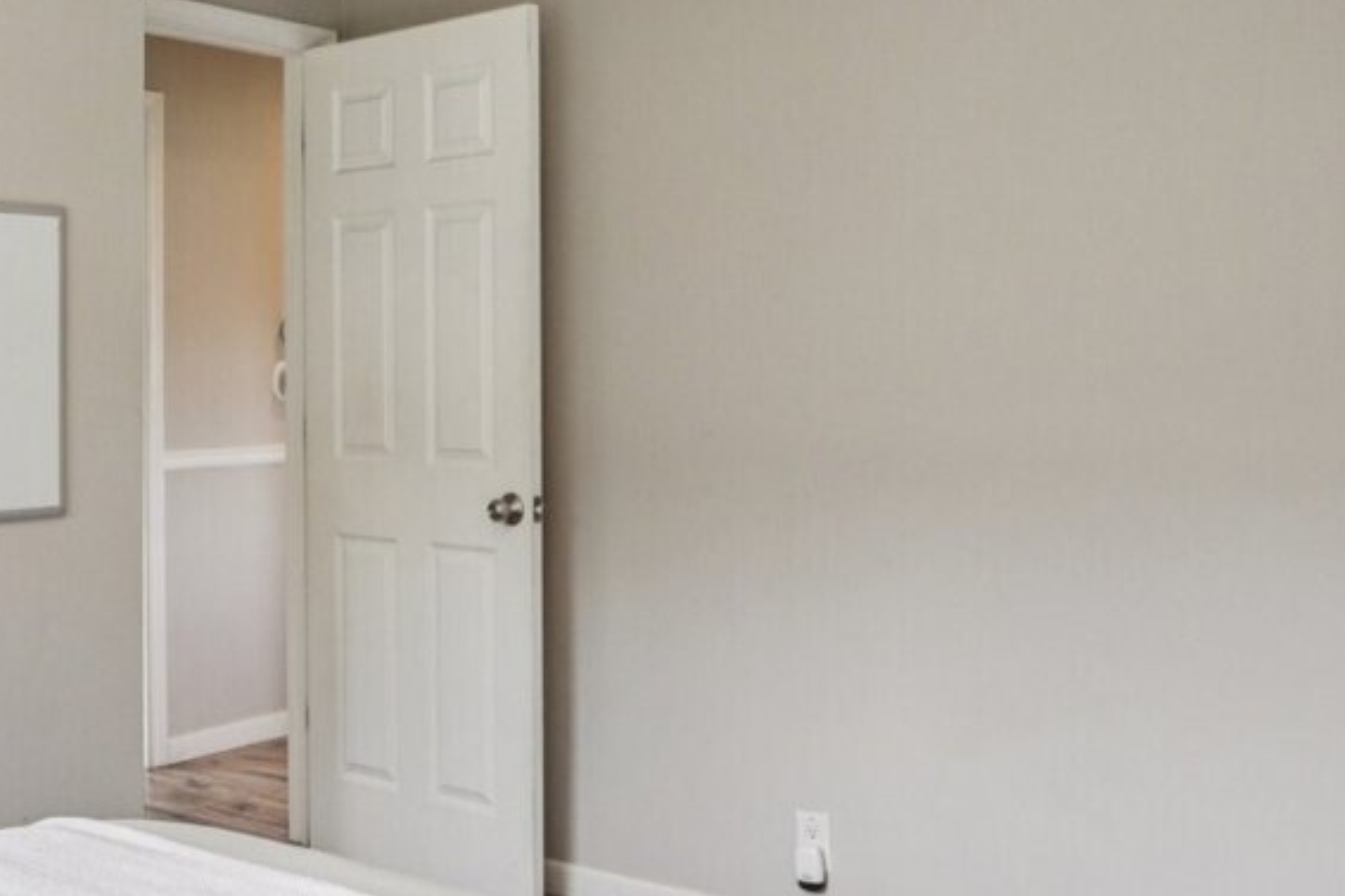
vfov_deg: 31.8
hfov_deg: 46.0
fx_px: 1569
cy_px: 371
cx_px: 508
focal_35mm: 42
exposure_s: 1/30
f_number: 8
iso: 400
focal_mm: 17
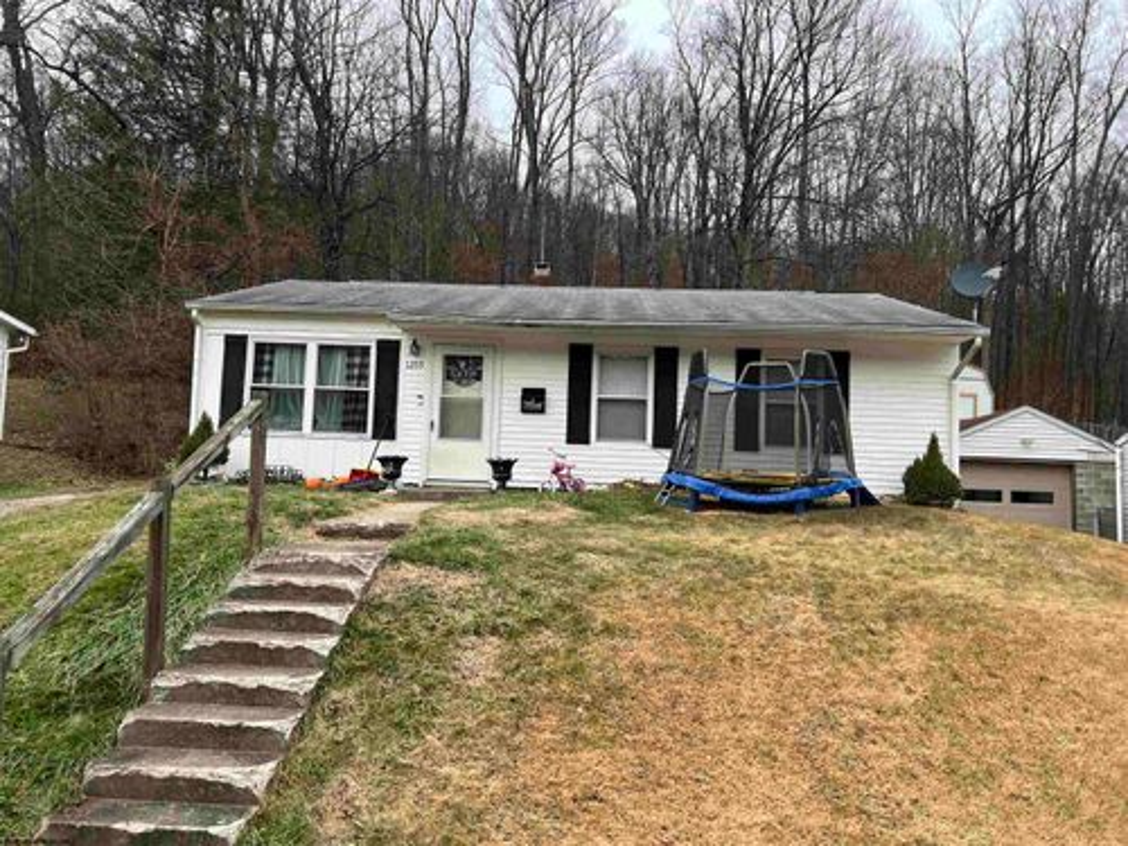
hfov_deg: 67.3
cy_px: 423
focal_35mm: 26
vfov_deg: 53.1
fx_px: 847
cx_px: 564
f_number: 1.5
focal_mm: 5.7
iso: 50
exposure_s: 1/121
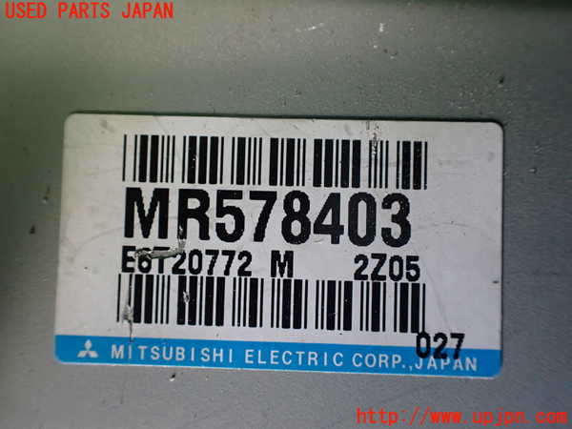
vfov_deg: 46.8
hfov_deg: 60.0
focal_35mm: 30
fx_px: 496
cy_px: 214
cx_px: 286
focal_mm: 5.4
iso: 800
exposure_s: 1/50
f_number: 2.3
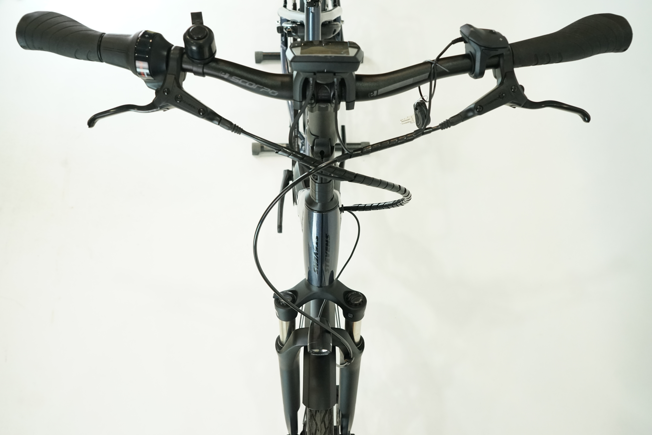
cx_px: 326
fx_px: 543
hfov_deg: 61.9
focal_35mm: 30
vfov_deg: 43.6
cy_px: 218
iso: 2500
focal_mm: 30
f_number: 6.3
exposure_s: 1/200
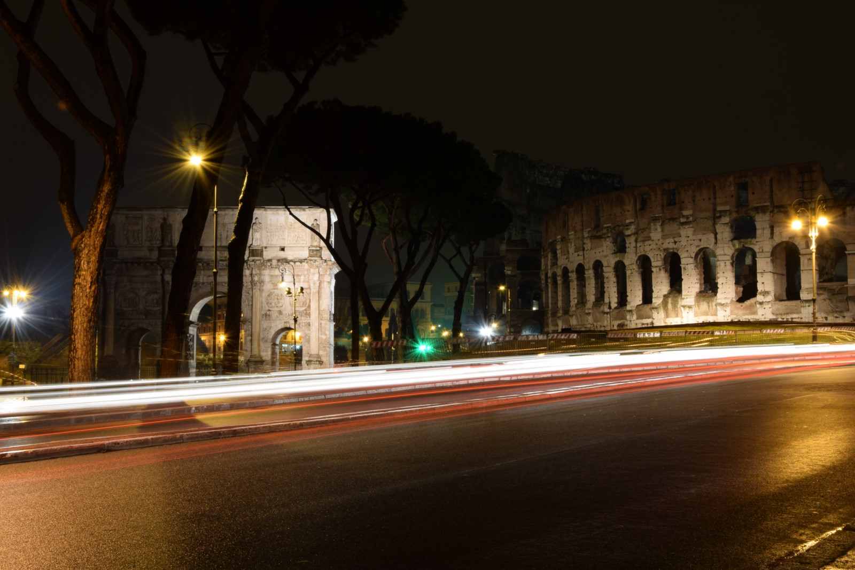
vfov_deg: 28.1
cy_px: 285
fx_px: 1140
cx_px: 428
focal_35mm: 48
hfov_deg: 41.1
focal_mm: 32
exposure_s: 15
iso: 200
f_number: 20
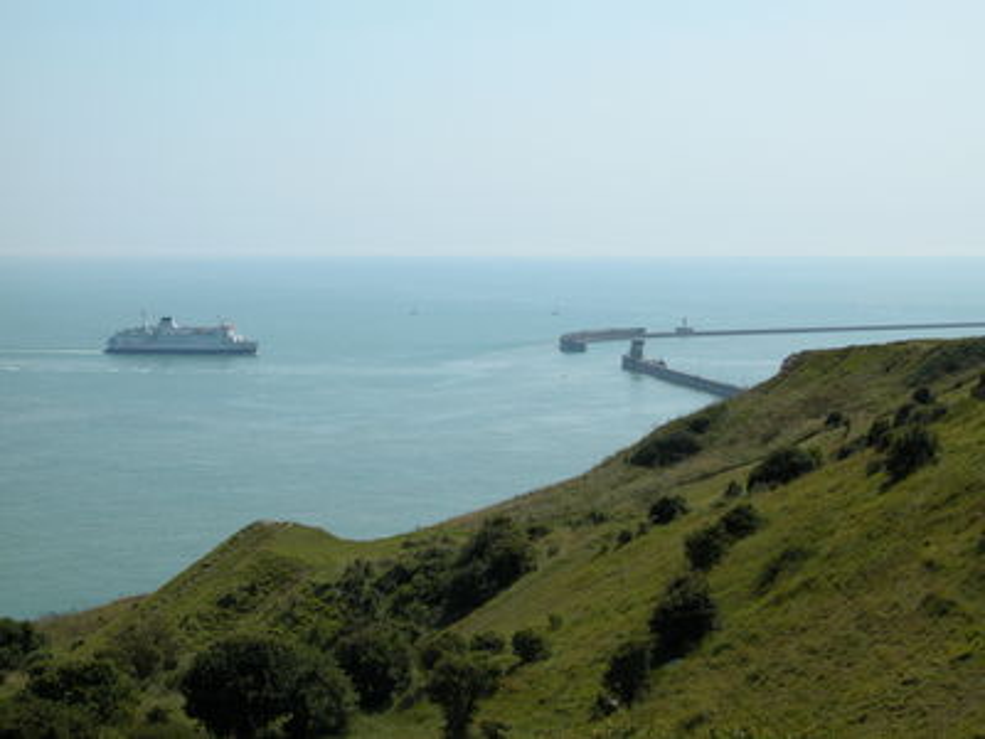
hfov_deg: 27.8
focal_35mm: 70
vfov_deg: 21.0
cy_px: 370
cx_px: 492
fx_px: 1992
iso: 100
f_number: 7.4
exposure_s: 1/426
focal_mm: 17.8
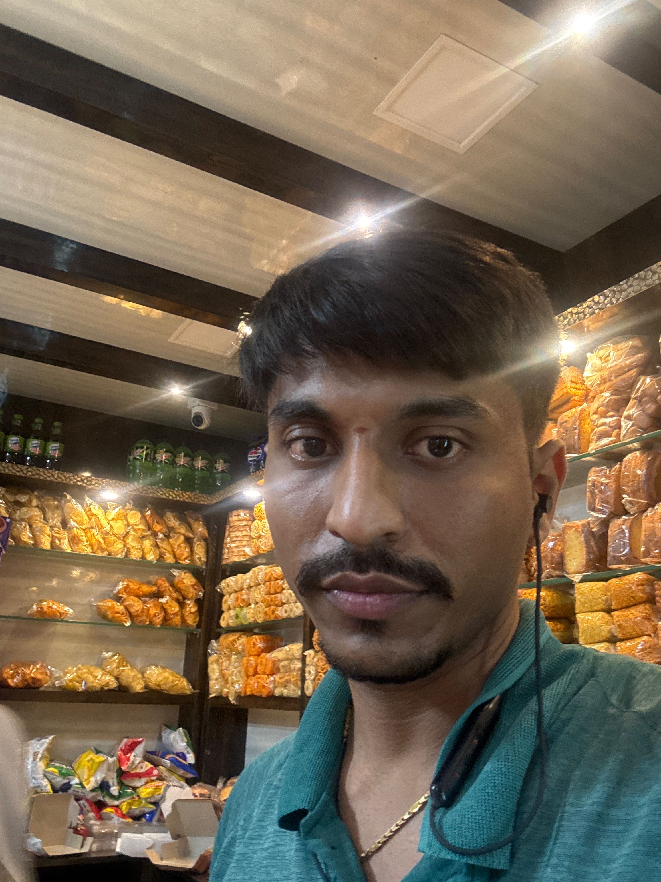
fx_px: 764
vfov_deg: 60.0
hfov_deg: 46.8
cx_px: 330
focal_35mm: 30
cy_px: 441
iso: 320
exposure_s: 1/25
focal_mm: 2.69
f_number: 1.9
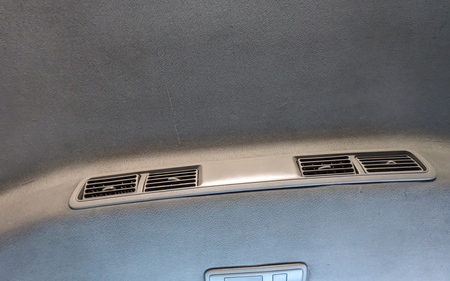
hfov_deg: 94.4
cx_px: 225
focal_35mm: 17
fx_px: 208
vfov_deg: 68.0
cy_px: 136
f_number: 2.2
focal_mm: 2.22
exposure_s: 1/45.1
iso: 887
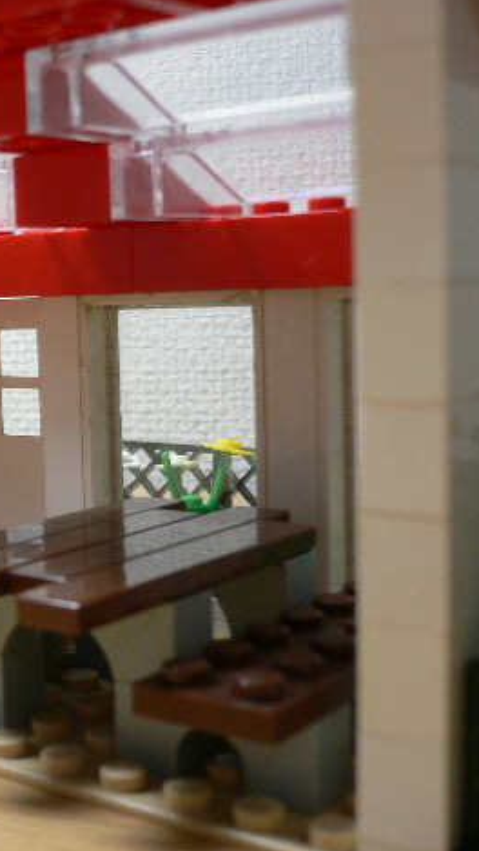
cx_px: -54
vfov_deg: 39.9
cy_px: 421
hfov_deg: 21.8
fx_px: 1174
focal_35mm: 52
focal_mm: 5.8
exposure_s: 1/25
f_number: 2.8
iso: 100
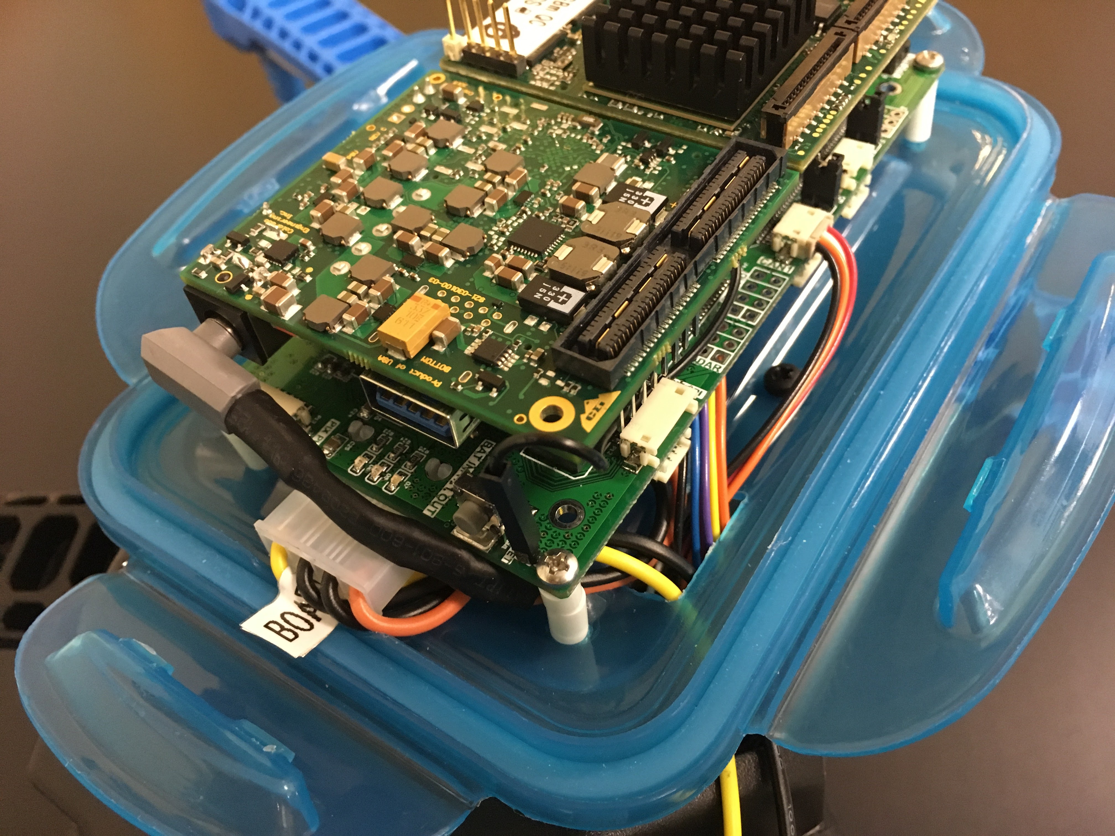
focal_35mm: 29
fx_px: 934
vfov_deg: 48.2
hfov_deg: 61.7
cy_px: 418
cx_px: 558
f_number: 2.2
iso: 250
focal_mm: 4.15
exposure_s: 1/15
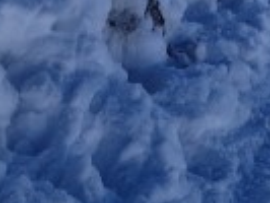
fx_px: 1382
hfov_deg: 10.8
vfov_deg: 6.9
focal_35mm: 177
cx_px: 384
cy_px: -554
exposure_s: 1/3672
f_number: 1.8
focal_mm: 5.4
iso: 50
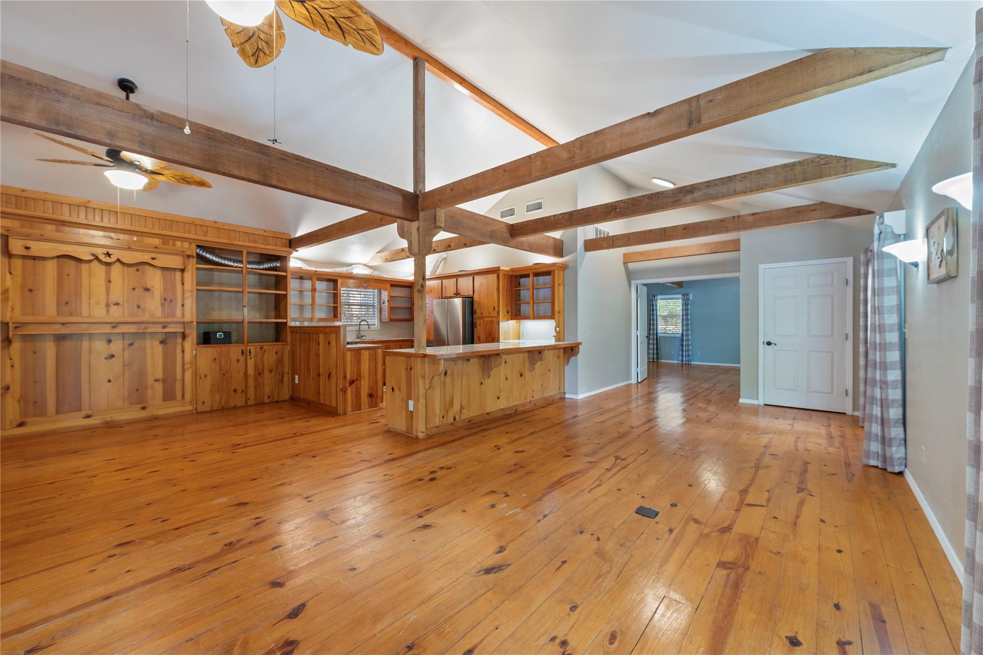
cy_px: 328
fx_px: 382
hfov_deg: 104.2
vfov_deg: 81.2
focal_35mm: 14
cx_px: 492
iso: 400
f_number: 8
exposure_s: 1/2
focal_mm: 14
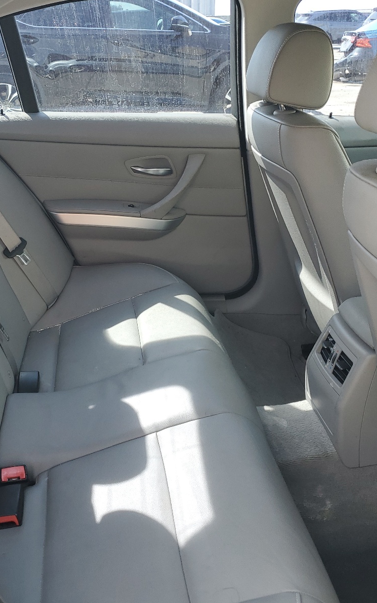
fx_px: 608
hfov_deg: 34.1
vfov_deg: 52.7
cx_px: 128
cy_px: 302
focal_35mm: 37
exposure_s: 1/179
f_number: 1.5
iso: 50
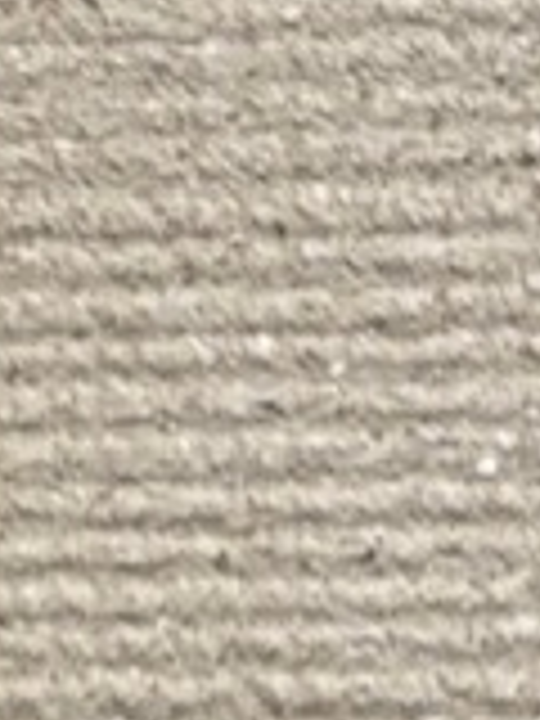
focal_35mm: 208
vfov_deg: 9.4
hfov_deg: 6.8
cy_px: 770
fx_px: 4326
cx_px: -644
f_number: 1.6
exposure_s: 1/59
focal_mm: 5.96
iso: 320
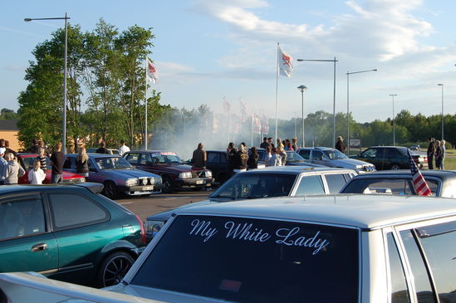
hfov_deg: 35.7
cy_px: 143
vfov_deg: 24.1
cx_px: 213
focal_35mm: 56
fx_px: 709
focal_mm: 32
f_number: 8
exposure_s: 1/250
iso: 200
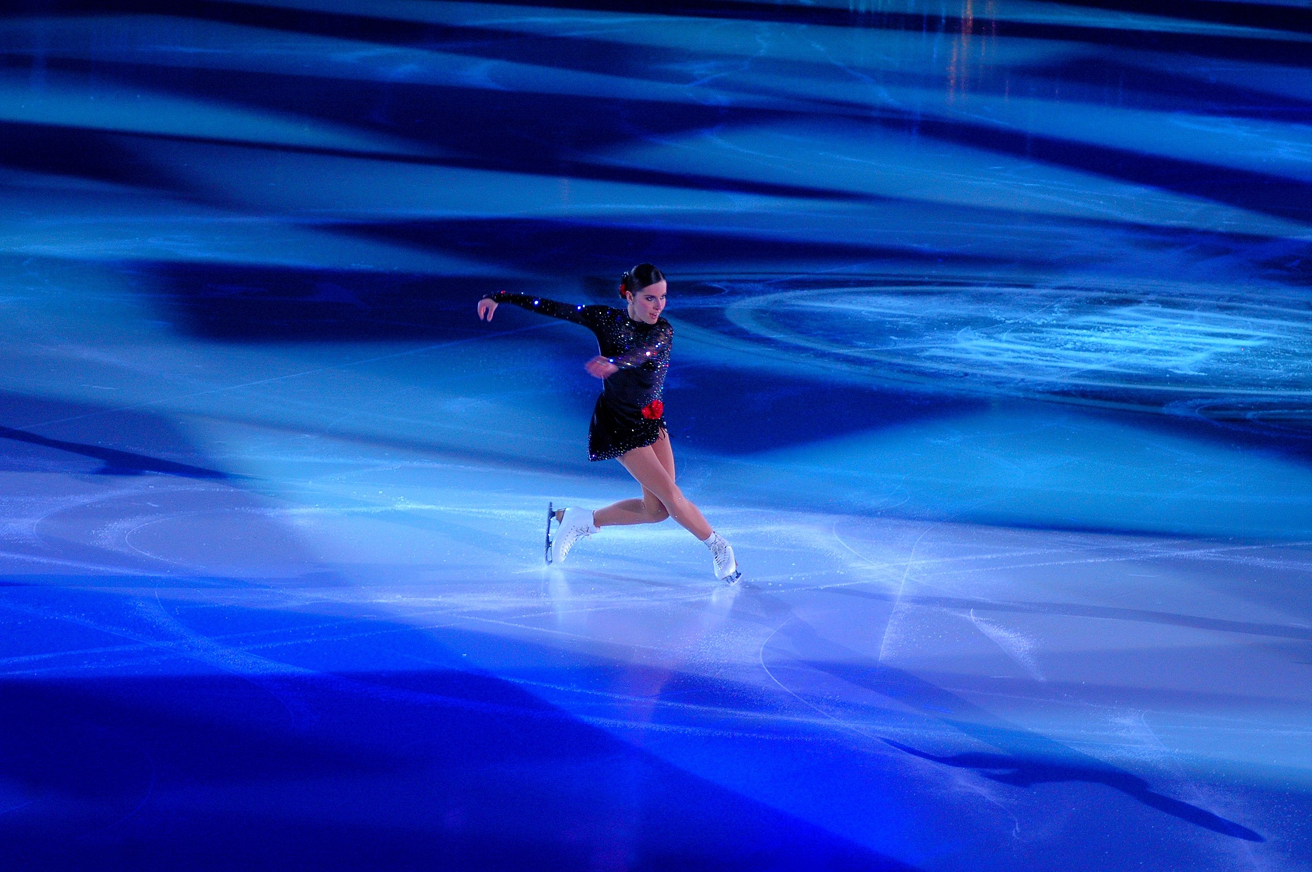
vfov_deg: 6.8
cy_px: 436
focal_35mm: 202
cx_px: 656
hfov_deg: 10.2
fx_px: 7372
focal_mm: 135
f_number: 5
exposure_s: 1/125
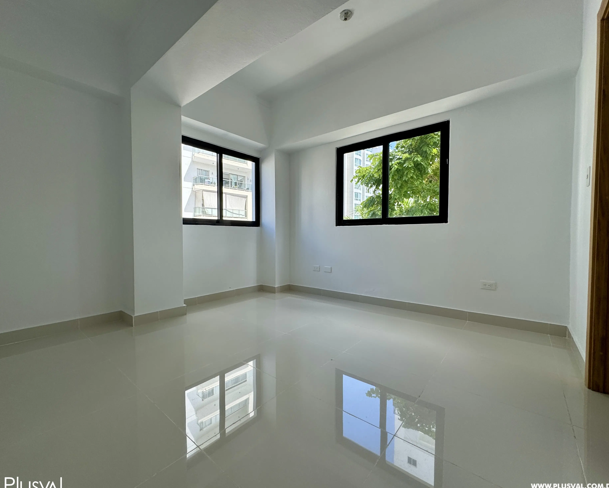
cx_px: 293
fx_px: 270
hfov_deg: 96.7
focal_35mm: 15
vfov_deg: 84.0
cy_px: 246
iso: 40
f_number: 2.2
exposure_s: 1/294
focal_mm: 2.22
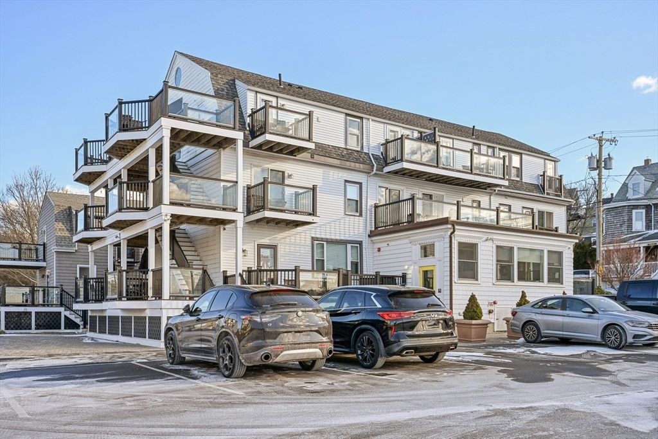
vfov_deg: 43.6
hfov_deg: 61.9
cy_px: 220
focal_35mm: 30
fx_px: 548
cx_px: 329
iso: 400
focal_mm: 30
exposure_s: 1/400
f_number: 8
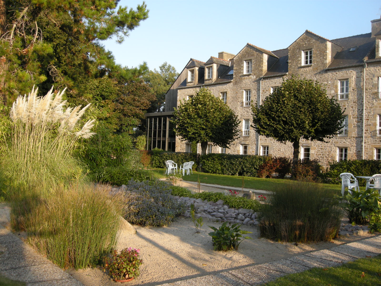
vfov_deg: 40.7
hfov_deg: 52.6
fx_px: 385
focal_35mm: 35
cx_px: 190
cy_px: 143
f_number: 4.3
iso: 64
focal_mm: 7.5
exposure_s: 1/148
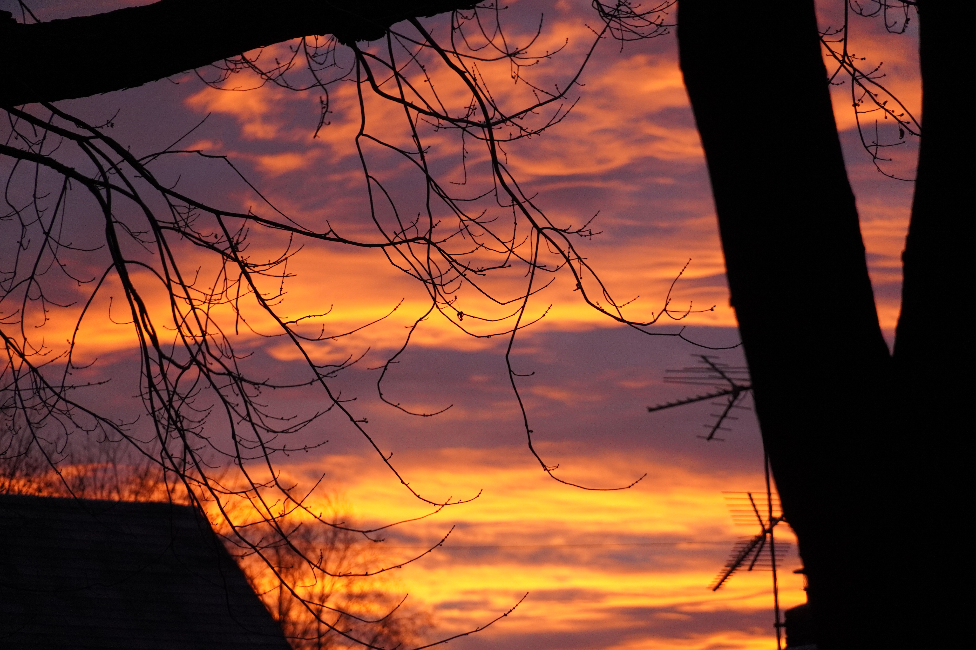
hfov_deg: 10.2
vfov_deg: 6.8
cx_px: 488
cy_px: 325
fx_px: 5490
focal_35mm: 202
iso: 1000
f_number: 5.6
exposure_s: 1/250
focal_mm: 135
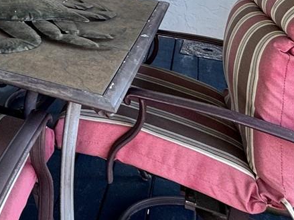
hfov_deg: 30.2
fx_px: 433
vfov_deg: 24.1
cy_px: -84
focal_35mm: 51
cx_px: -83
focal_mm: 2.22
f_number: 2.2
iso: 80
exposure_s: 1/99
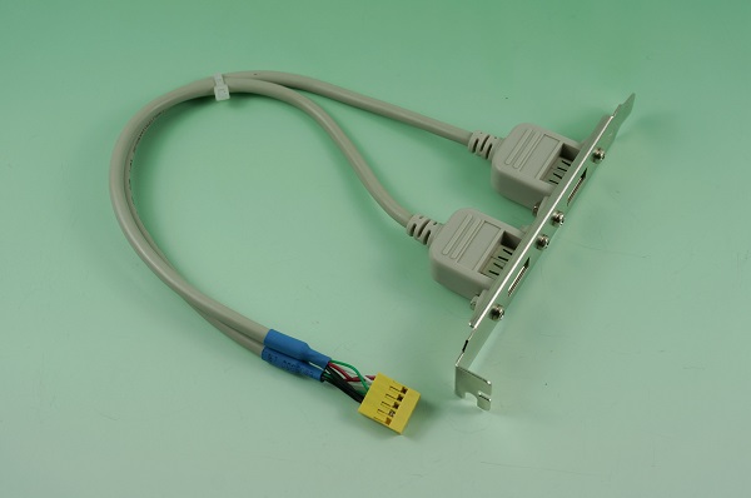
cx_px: 376
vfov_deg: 27.2
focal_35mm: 50
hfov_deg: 40.0
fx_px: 1031
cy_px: 249
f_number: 7.1
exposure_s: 1/100
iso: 100
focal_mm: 33
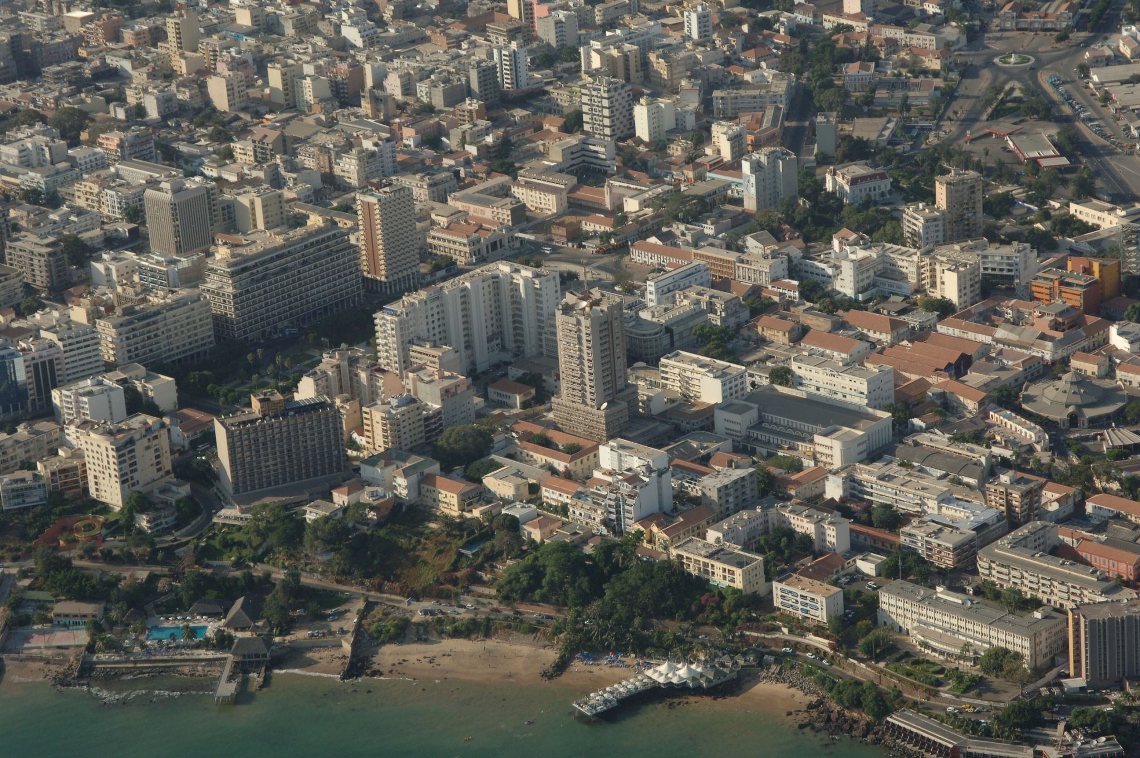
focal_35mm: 105
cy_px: 379
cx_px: 570
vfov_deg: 13.0
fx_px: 3321
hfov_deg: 19.5
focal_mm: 70
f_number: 9
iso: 320
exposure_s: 1/640
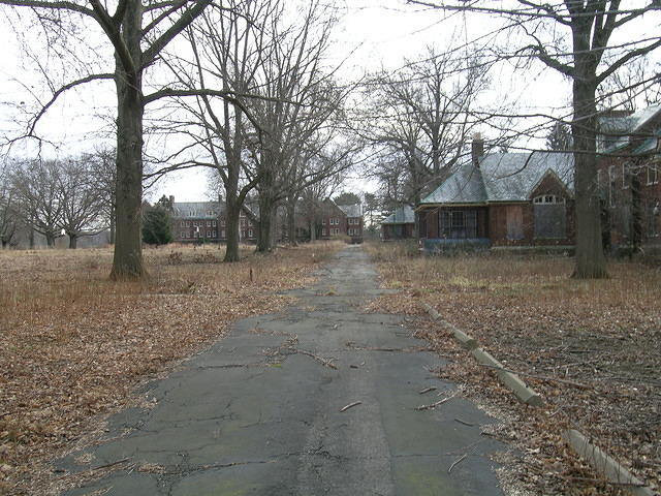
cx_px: 330
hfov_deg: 52.6
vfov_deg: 40.7
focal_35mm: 35
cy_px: 248
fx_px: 668
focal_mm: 7.2
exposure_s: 1/121
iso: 50
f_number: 4.8
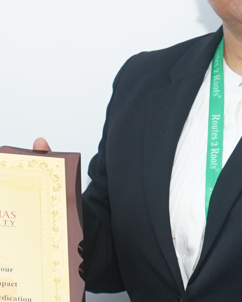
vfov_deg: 10.7
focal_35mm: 179
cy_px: 51
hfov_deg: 8.5
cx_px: -58
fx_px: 1603
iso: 1600
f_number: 5.6
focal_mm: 41
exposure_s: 1/125
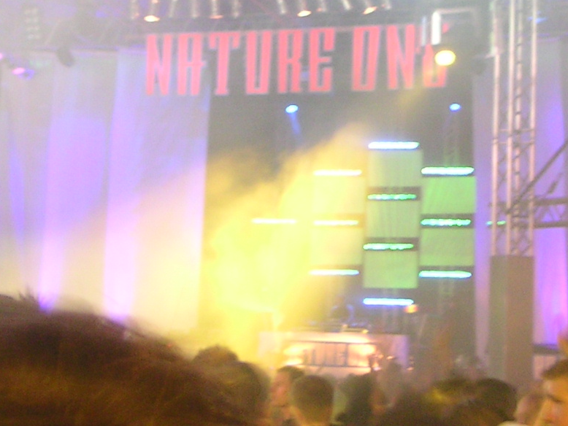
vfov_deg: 14.6
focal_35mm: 100
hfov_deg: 19.6
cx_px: 306
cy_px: 27
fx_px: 1641
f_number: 2.8
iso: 100
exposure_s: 1/4
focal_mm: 6
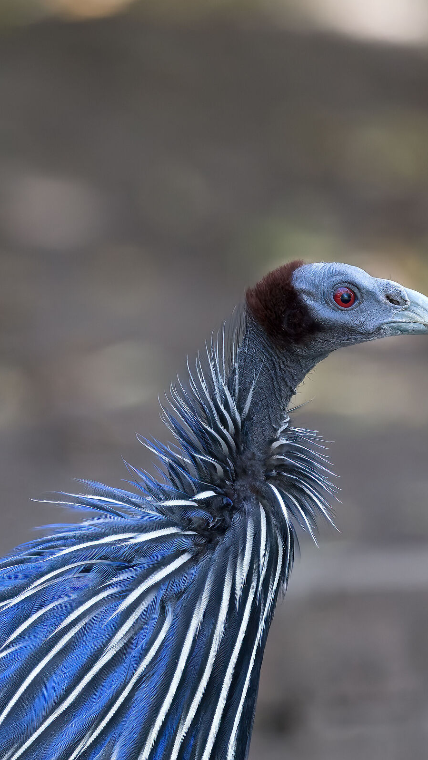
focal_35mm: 661
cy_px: 380
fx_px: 13328
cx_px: 12
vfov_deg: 3.3
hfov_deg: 1.8
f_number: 5.6
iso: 16000
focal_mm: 420
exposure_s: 1/1600
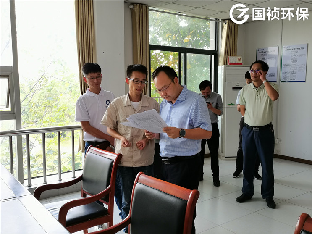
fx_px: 306
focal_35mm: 34
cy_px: 117
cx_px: 156
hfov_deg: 54.0
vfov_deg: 41.8
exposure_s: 1/100
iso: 200
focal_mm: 5.58
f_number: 1.8
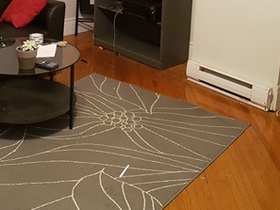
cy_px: -7
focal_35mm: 56
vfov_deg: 24.7
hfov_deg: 33.8
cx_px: 78
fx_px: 453
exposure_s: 1/10
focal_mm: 4.2
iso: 200
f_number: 1.7
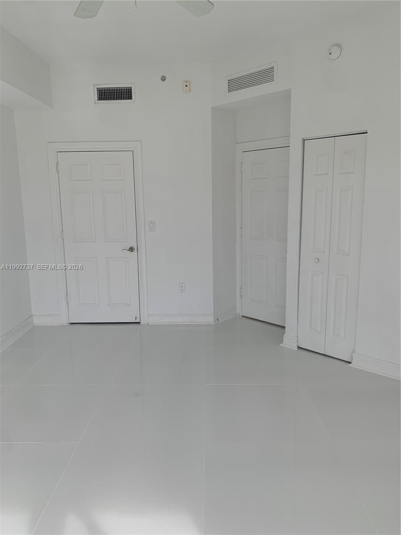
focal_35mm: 26
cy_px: 268
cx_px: 200
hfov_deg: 53.1
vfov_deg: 67.3
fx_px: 402
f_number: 1.8
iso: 32
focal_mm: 4.25
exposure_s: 1/121
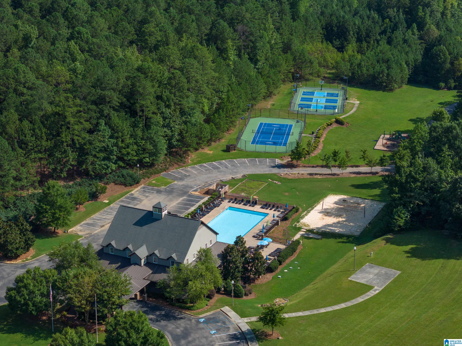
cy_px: 173
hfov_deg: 27.8
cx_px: 231
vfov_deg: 21.0
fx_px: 934
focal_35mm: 70
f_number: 2.8
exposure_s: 1/640
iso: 100
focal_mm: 19.35
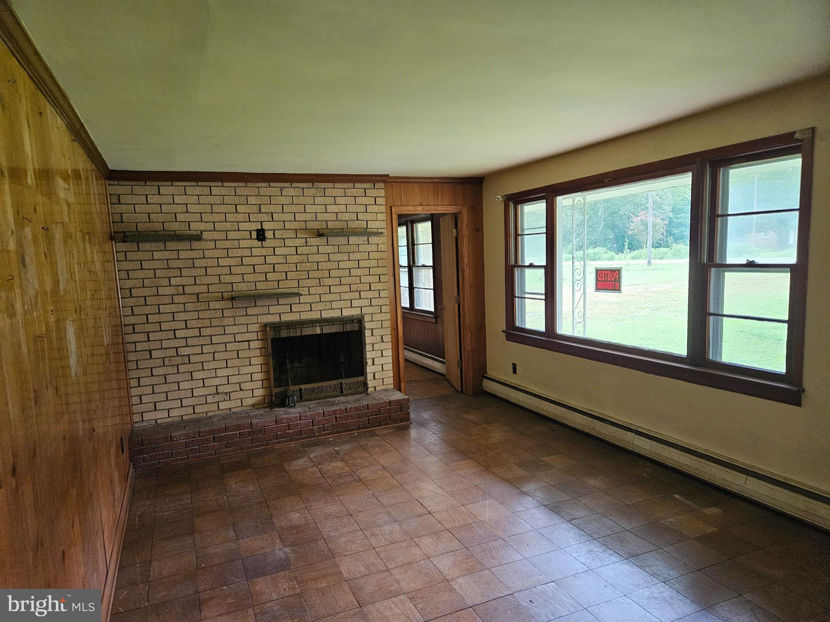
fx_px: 551
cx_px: 415
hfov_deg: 73.9
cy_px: 311
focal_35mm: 23
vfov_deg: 58.9
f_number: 1.8
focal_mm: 5.4
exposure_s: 1/120
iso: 800
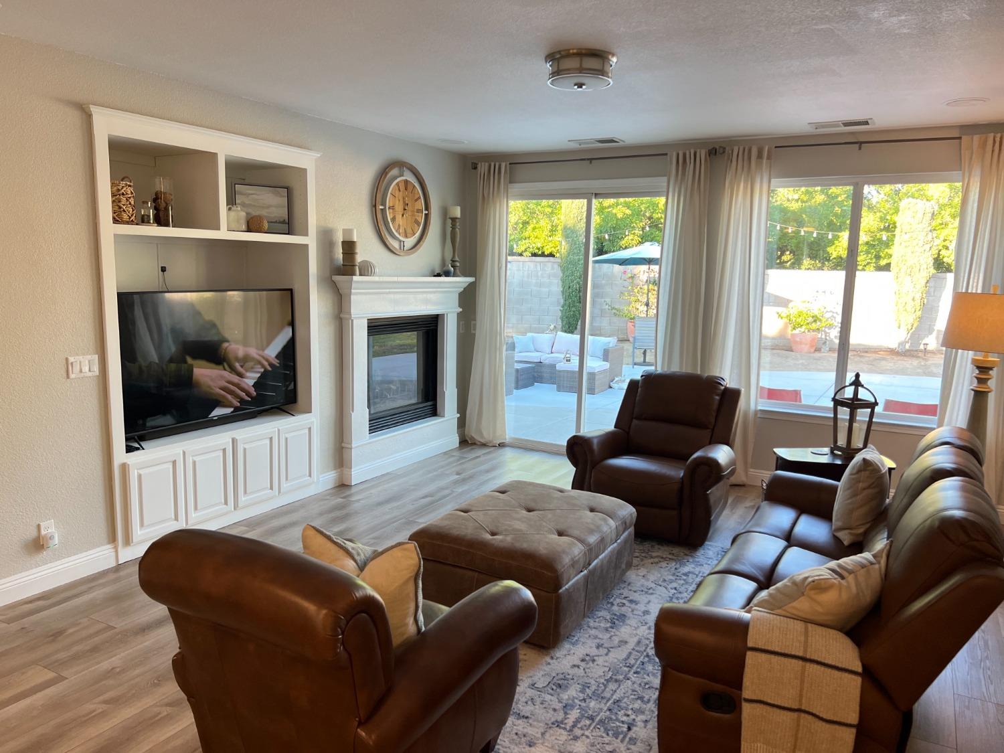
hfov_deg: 67.3
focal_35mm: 26
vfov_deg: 53.1
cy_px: 376
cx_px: 502
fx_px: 754
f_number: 1.5
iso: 125
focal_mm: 5.7
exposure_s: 1/120
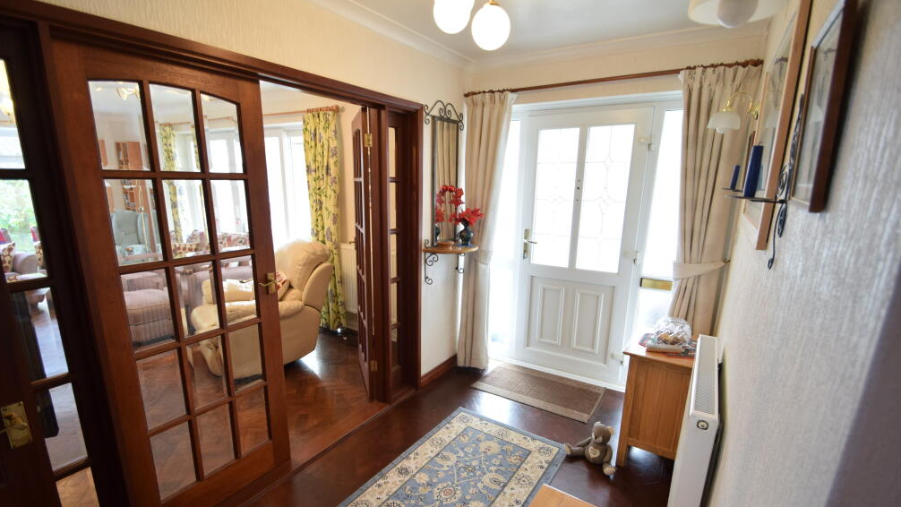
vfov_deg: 67.0
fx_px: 382
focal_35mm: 16
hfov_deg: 99.4
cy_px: 277
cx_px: 451
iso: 800
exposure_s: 1/60
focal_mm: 10
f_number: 4
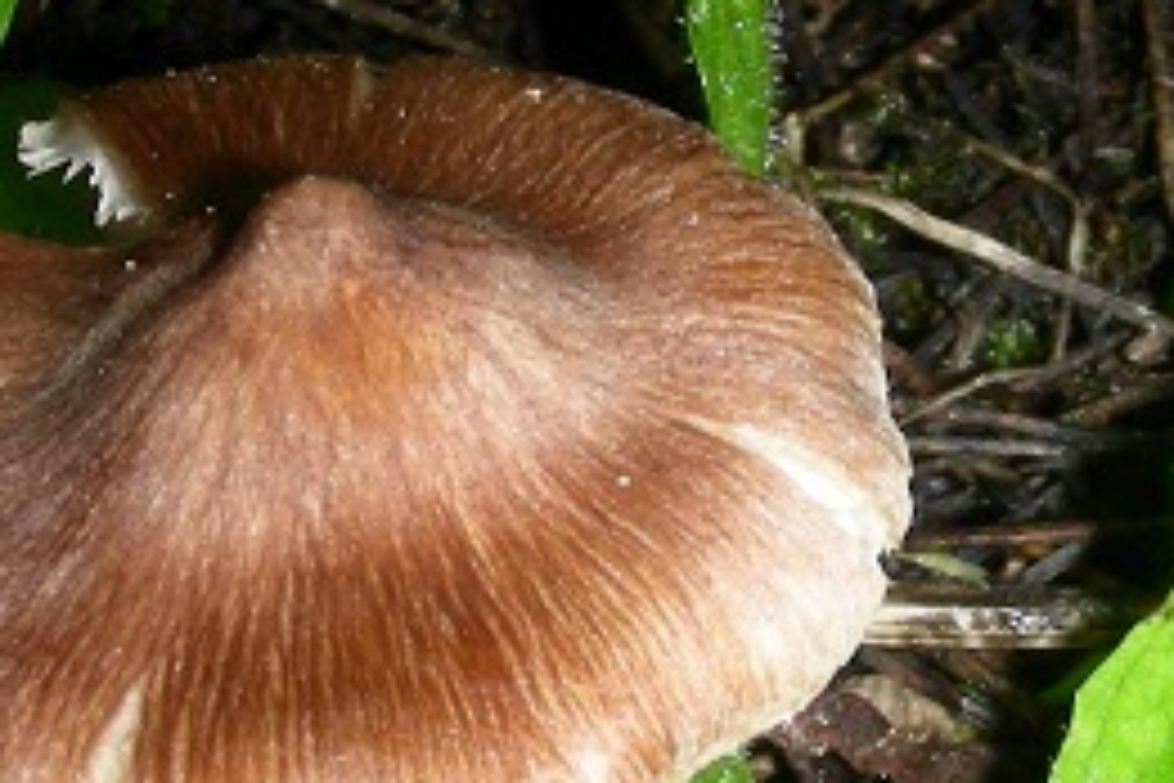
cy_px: 279
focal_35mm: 121
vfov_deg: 11.3
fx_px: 3946
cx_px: 999
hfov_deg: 16.7
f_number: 6.8
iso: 50
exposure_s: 1/60.1
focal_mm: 6.3
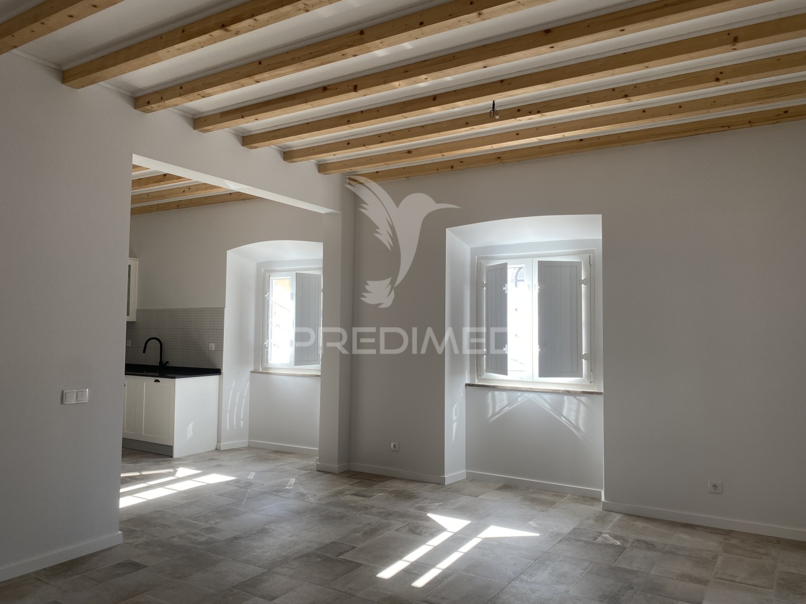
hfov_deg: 67.3
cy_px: 302
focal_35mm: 26
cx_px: 403
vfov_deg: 53.1
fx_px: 605
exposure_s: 1/121
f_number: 1.8
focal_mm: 4.25
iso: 40
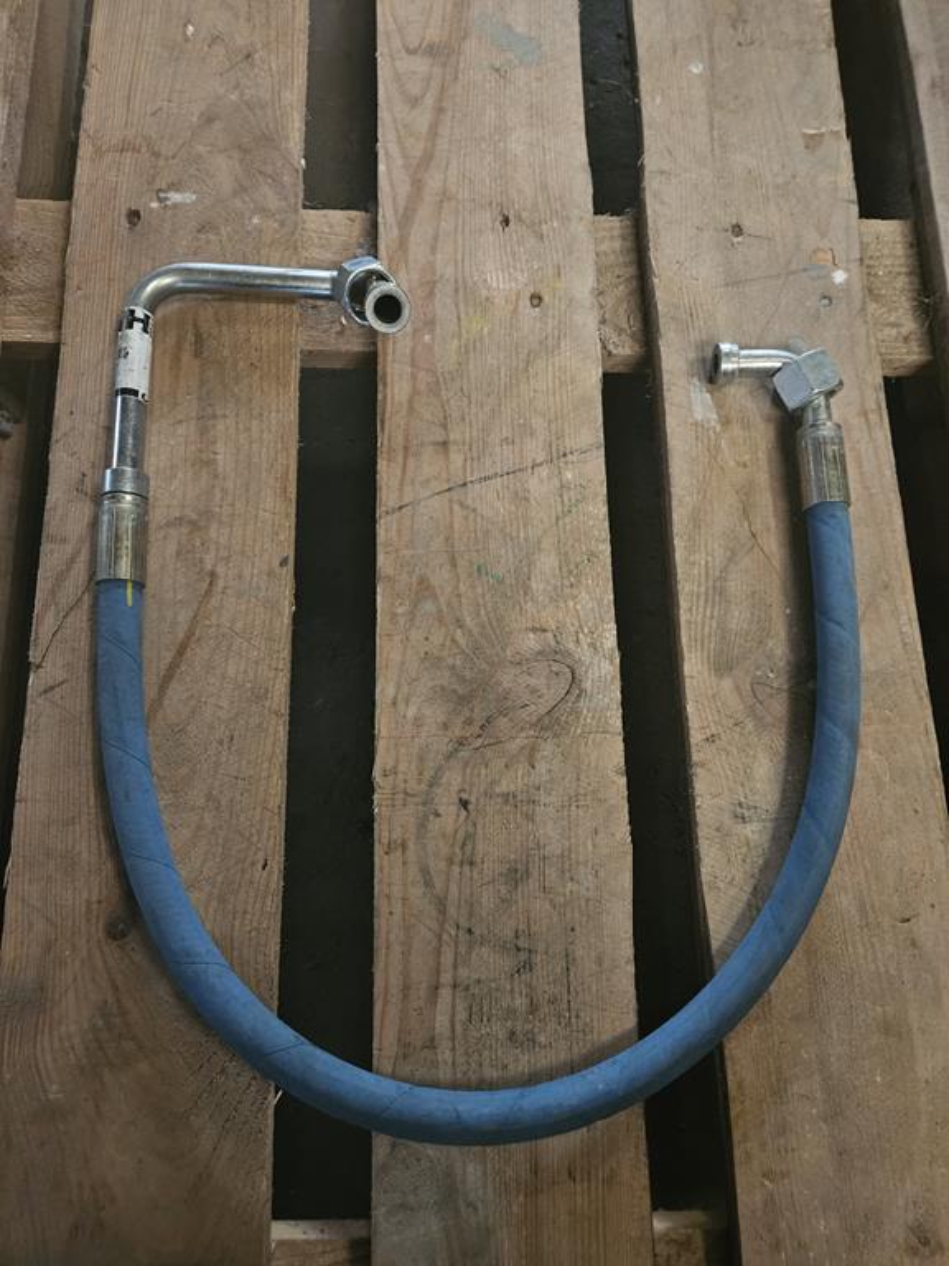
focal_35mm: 23
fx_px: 841
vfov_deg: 73.9
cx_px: 474
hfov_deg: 58.9
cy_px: 633
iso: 1000
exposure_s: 1/25
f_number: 1.8
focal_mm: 5.4
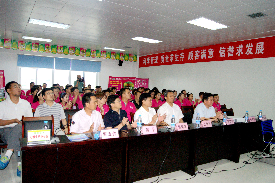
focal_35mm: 27
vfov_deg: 47.9
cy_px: 92
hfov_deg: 67.4
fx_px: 206
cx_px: 138
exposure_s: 1/60
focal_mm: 18
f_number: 5.6
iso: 400
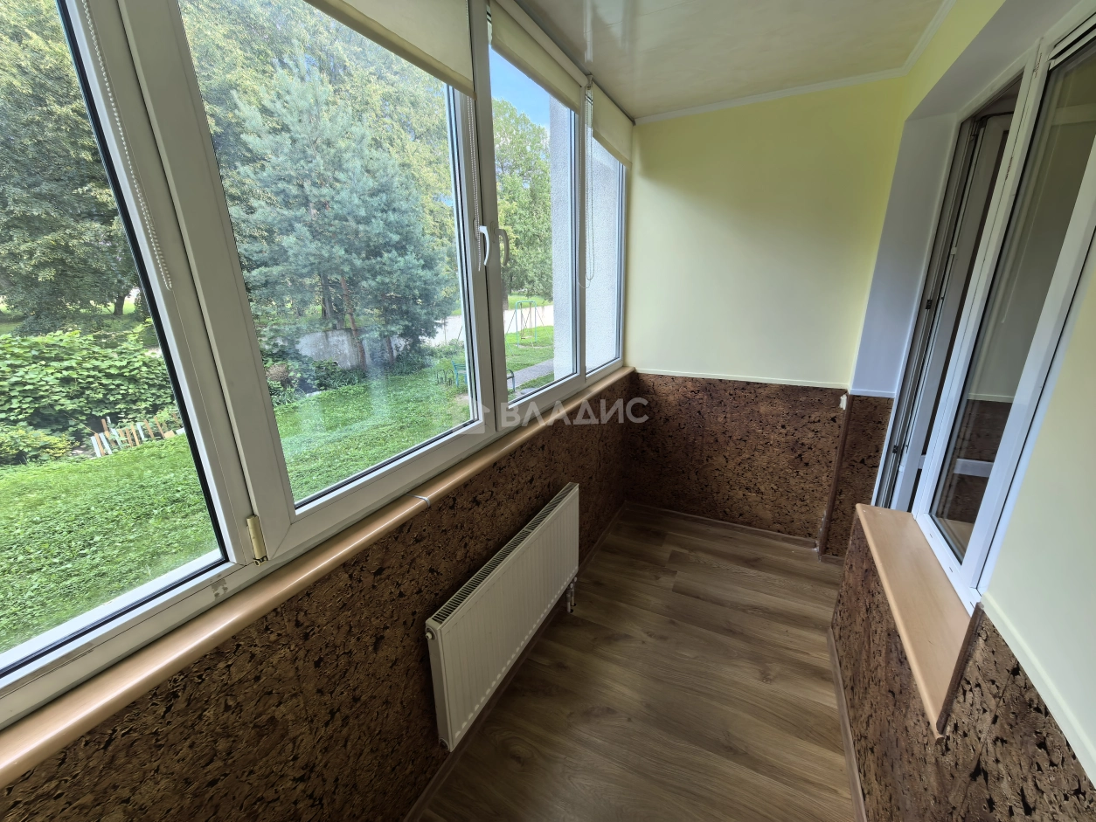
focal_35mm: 13
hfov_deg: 106.2
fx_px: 412
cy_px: 411
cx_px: 548
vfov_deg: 89.9
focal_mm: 1.76
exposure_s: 1/100
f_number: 2.2
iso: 80
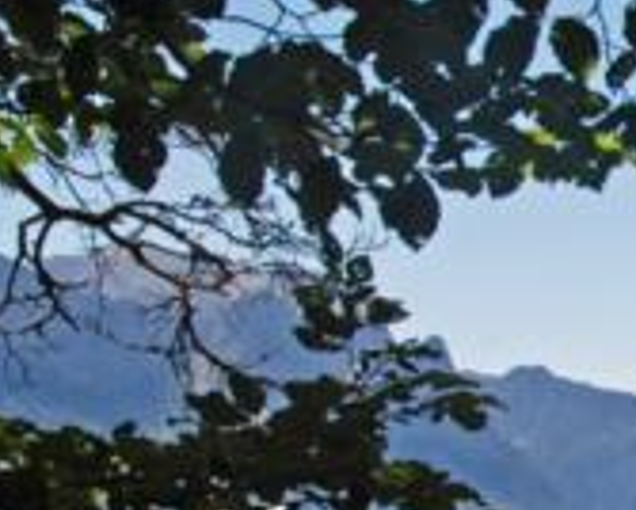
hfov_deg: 11.8
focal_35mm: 155
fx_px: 2921
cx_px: 971
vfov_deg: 9.9
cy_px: 502
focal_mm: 28
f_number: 11
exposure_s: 1/125
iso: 160
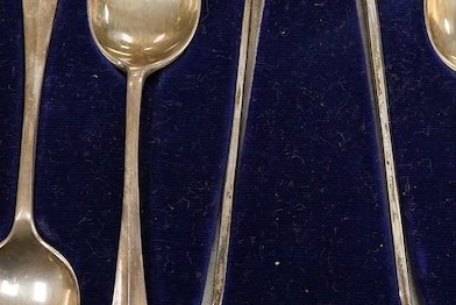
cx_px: 359
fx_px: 1635
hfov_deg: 15.8
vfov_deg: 10.6
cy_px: 161
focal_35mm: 129
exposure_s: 1/250
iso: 2500
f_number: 9
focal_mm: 30
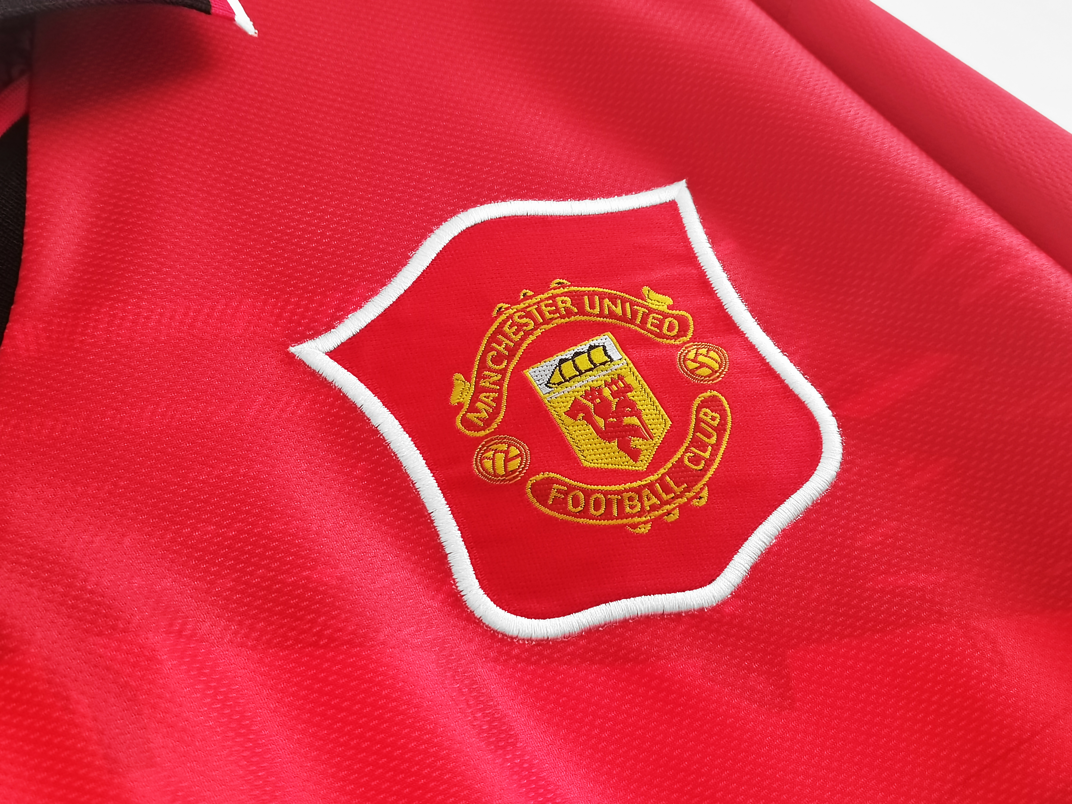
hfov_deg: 42.1
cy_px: 402
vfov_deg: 32.2
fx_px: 1394
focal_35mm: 45
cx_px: 536
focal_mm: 5.58
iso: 640
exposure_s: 1/33.3
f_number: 1.8
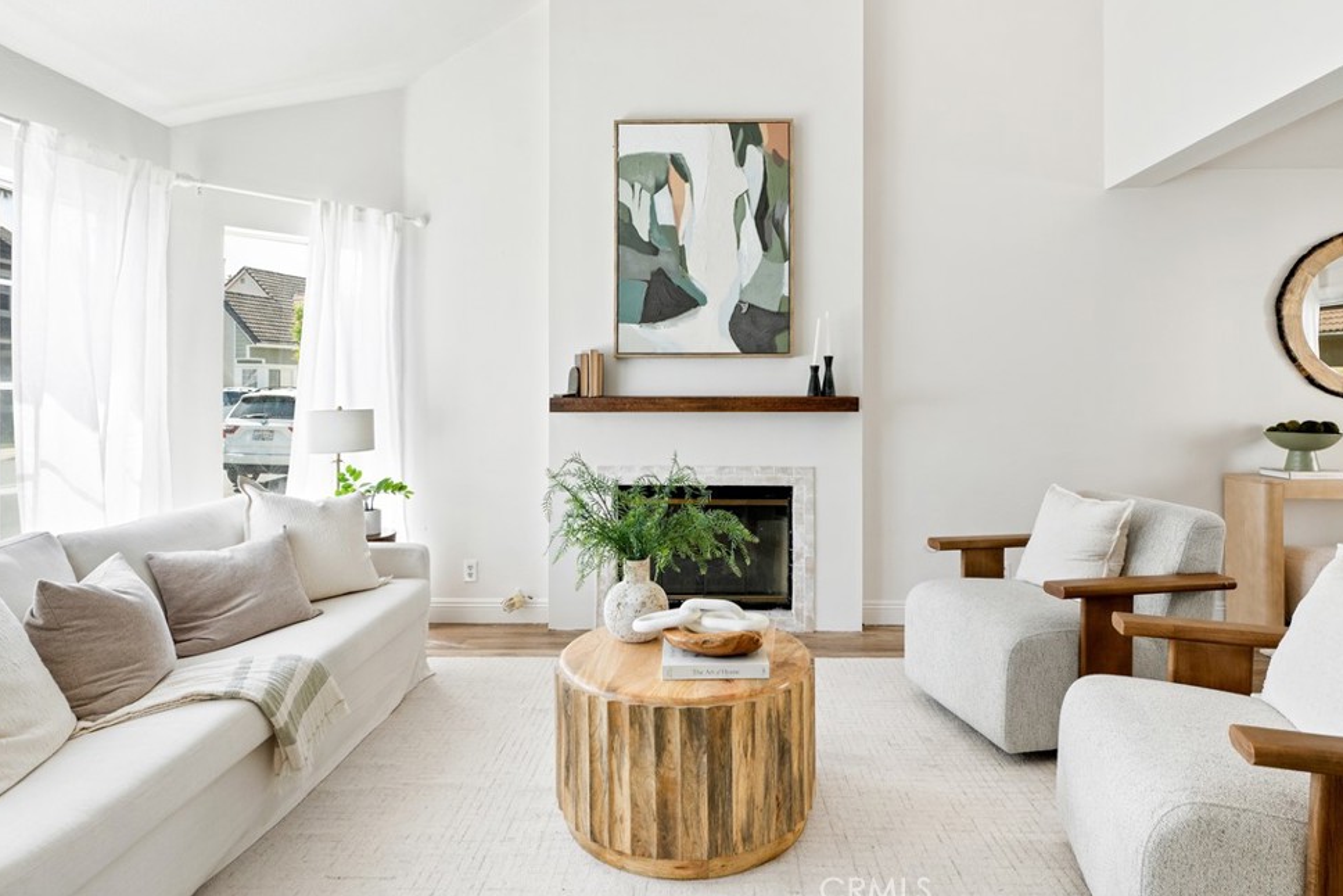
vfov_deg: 63.1
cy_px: 438
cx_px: 696
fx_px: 728
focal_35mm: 20
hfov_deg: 85.3
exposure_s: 1/60
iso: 320
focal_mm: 18.5
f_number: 7.1
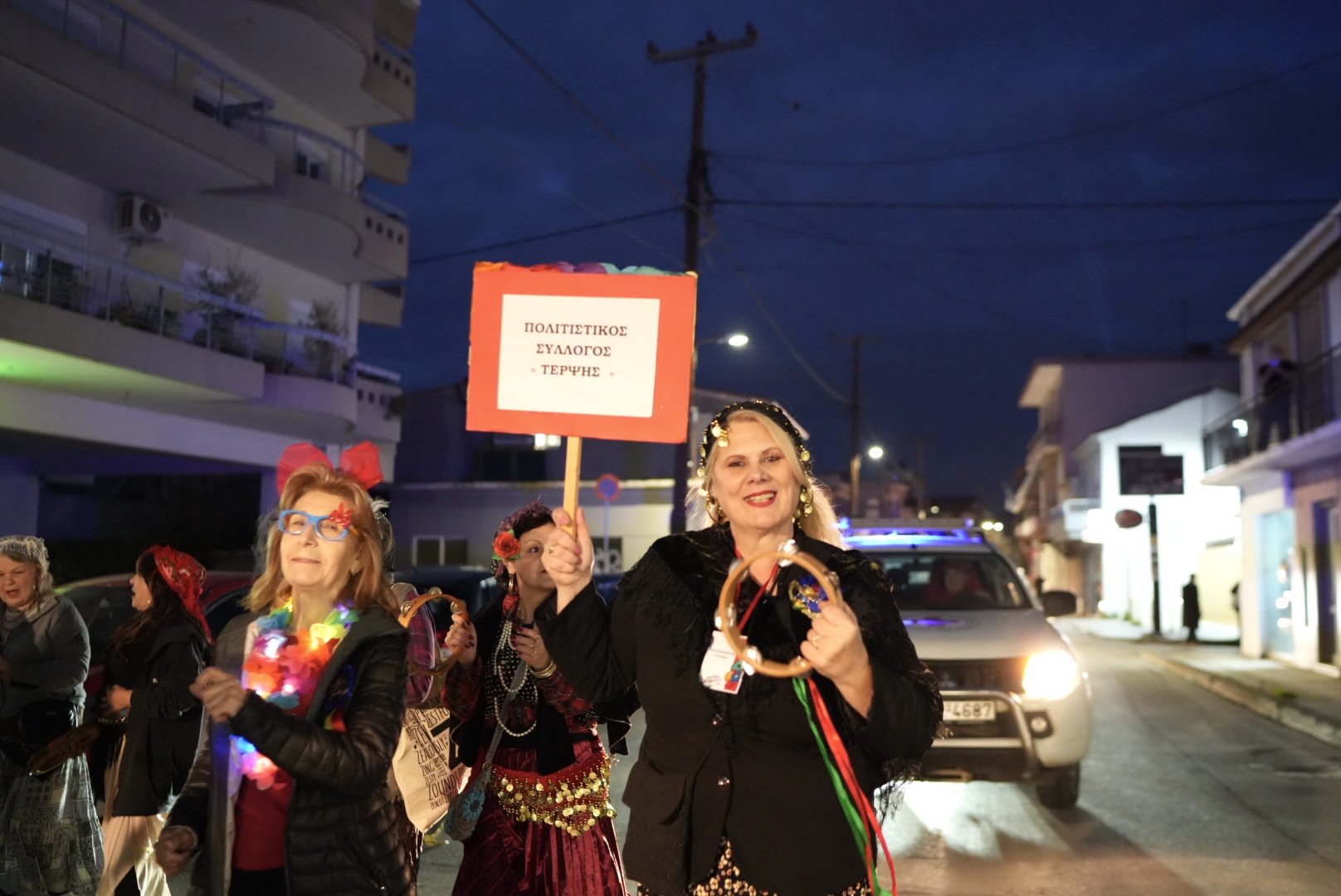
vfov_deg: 37.9
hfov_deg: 54.4
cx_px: 670
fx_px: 1305
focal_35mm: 35
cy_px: 448
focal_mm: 35
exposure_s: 1/160
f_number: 2
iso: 8000
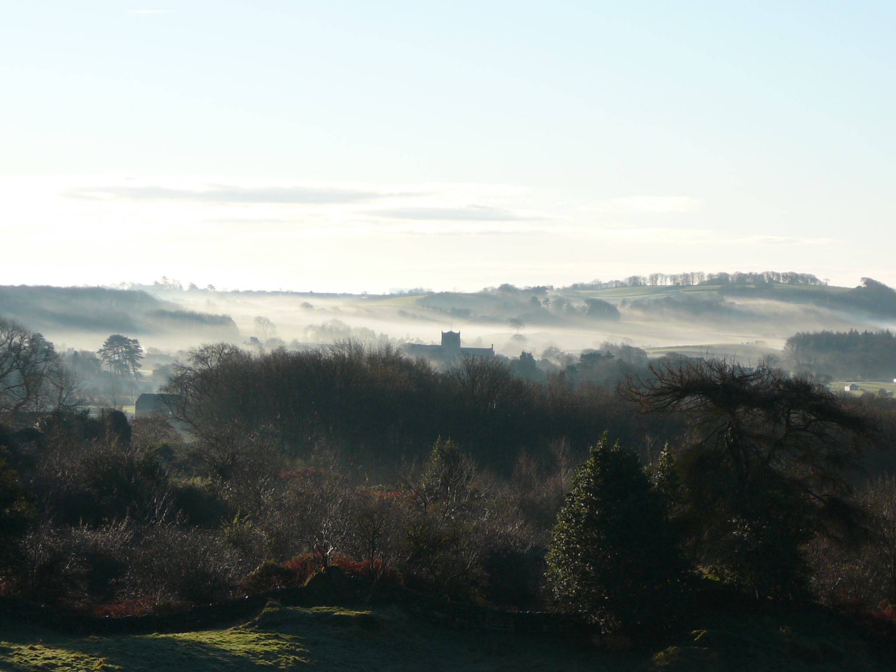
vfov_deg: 12.5
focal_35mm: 119
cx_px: 448
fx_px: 3080
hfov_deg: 16.6
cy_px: 336
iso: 80
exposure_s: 1/500
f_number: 3.9
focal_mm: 14.1
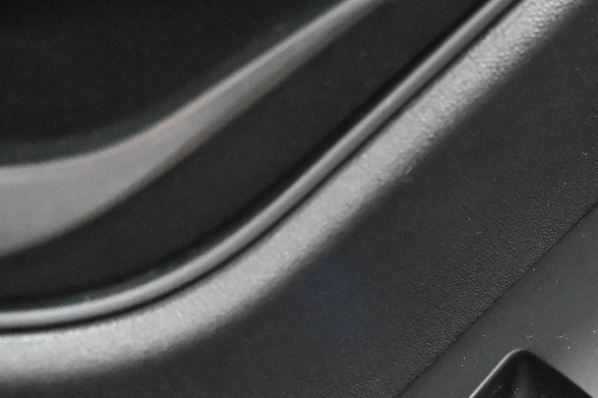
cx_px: 593
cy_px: 356
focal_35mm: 64
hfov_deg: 29.4
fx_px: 1063
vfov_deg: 20.8
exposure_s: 1/15
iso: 12800
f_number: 3.5
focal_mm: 16
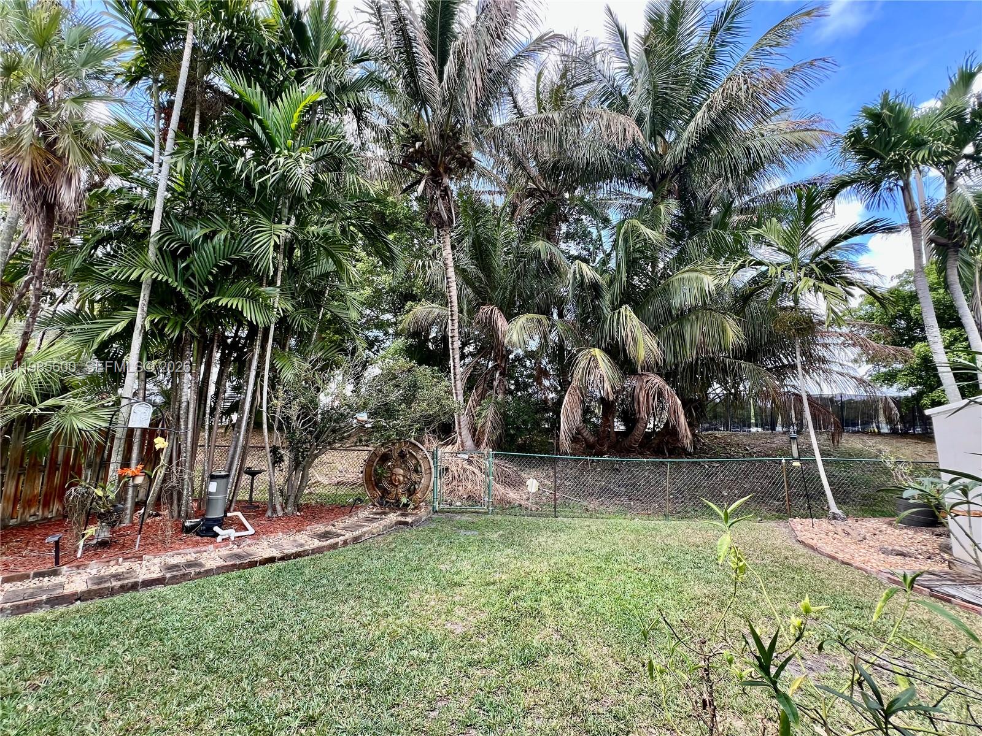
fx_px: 369
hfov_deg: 106.2
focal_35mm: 13
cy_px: 368
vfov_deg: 89.9
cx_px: 491
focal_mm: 1.57
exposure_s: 1/133
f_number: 1.8
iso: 32
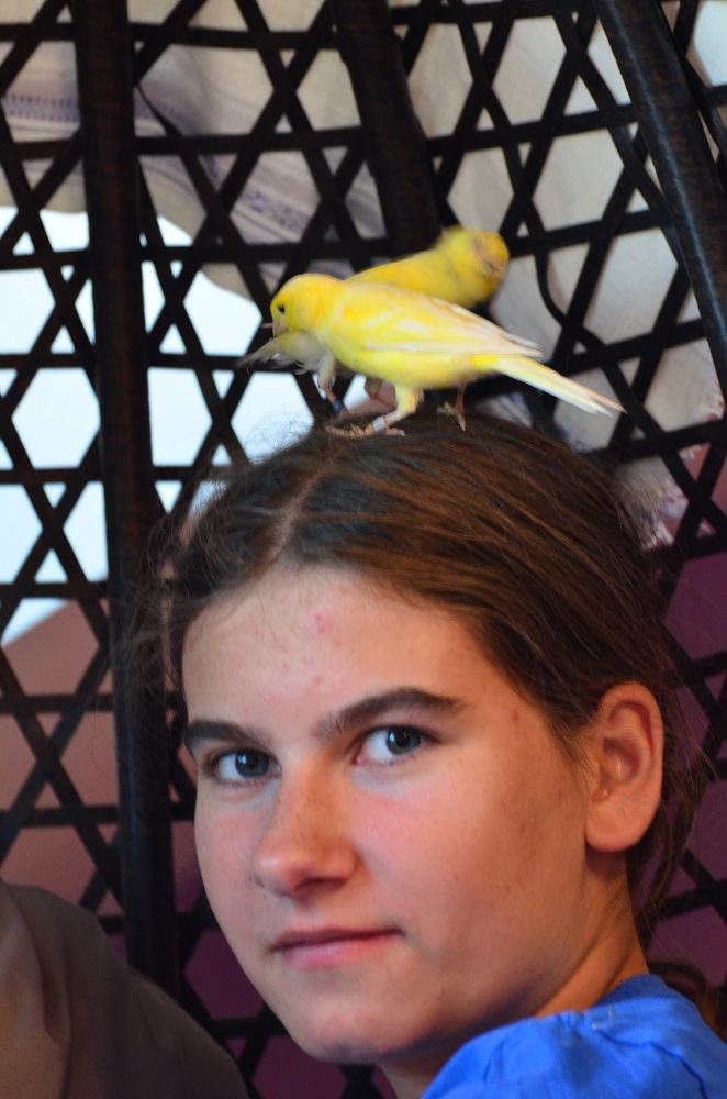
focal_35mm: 168
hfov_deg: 8.1
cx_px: 364
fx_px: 5113
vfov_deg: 12.3
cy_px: 550
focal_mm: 112
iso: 2000
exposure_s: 1/50
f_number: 5.6
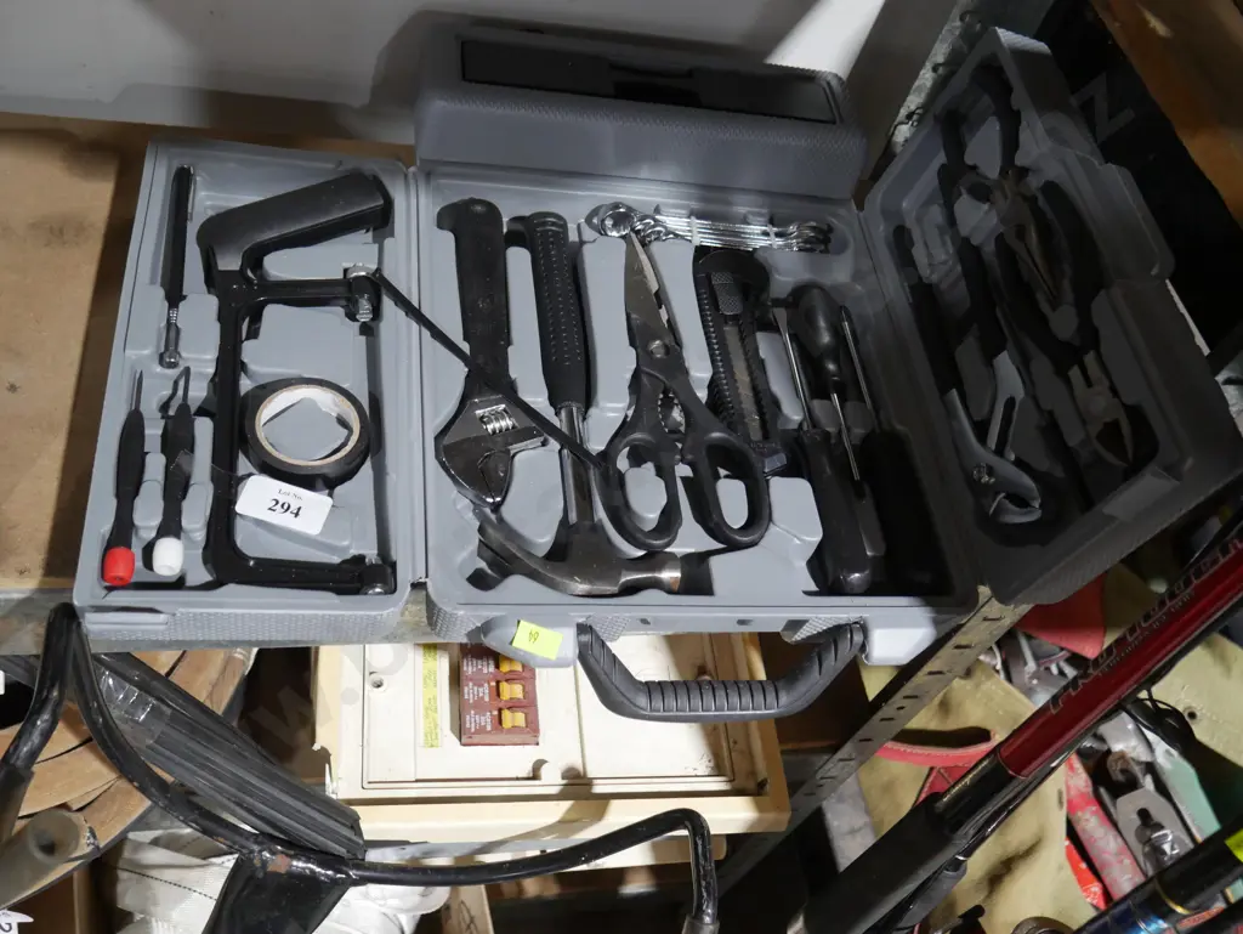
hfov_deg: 56.8
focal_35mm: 32
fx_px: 1150
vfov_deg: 44.2
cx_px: 622
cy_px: 467
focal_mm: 16
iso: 1250
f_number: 3.6
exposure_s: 1/60
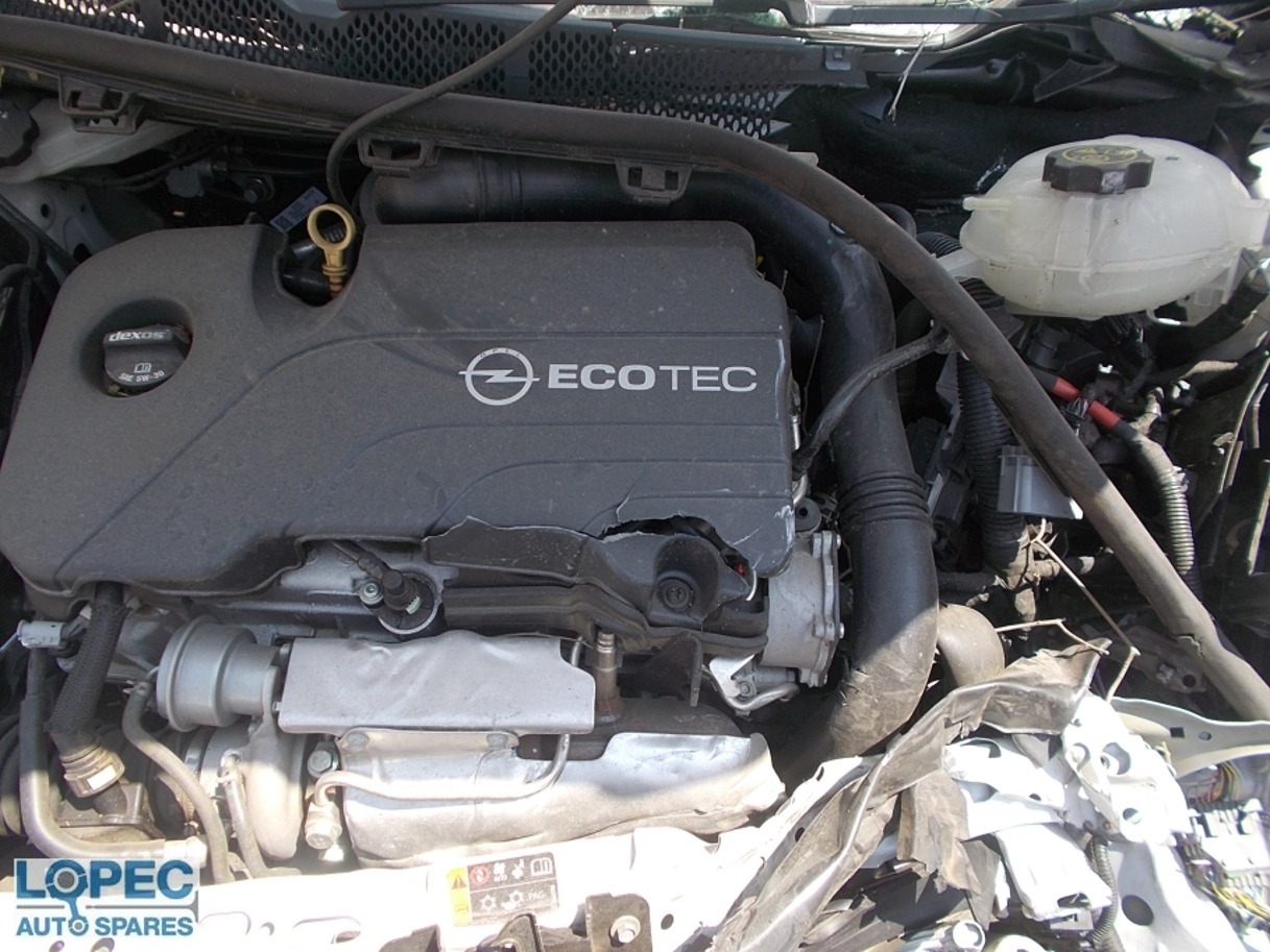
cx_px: 635
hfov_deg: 67.3
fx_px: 954
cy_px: 476
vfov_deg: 53.1
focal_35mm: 26
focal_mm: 4.6
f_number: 3.2
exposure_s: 1/250
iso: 80
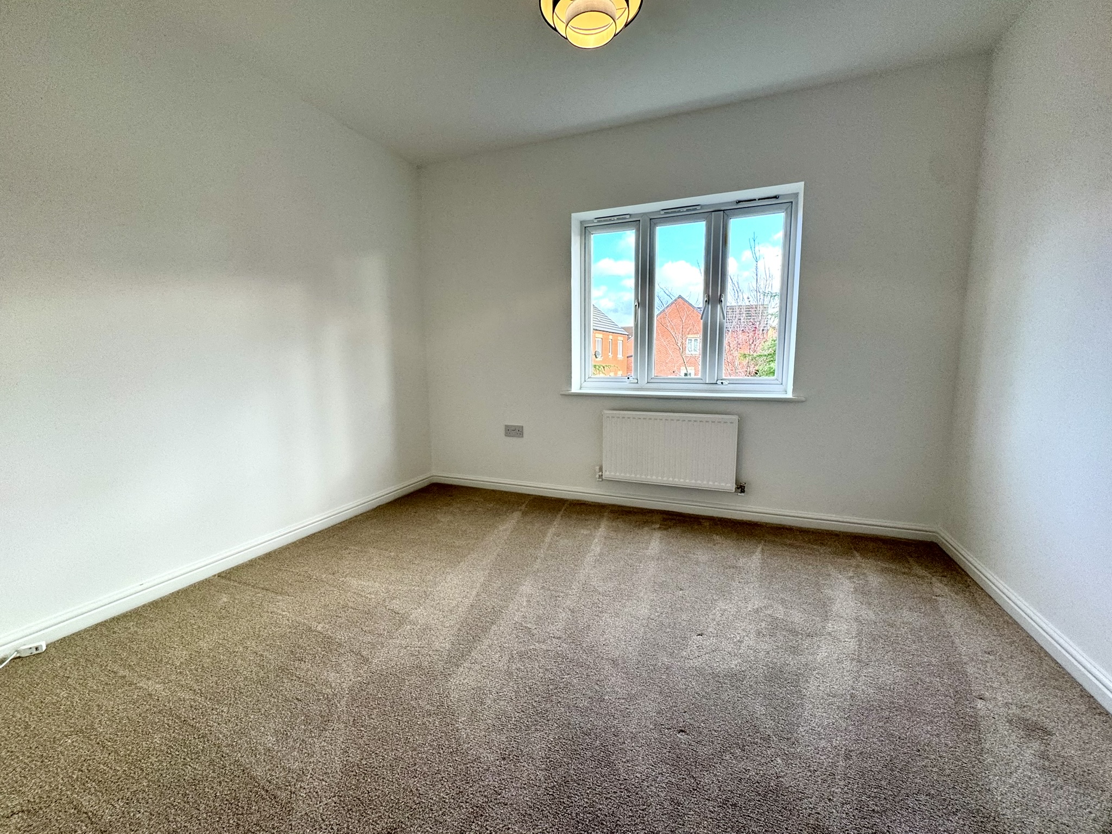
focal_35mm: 14
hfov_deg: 102.1
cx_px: 556
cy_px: 417
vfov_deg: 85.7
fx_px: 450
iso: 100
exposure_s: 1/100
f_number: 2.2
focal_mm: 2.22
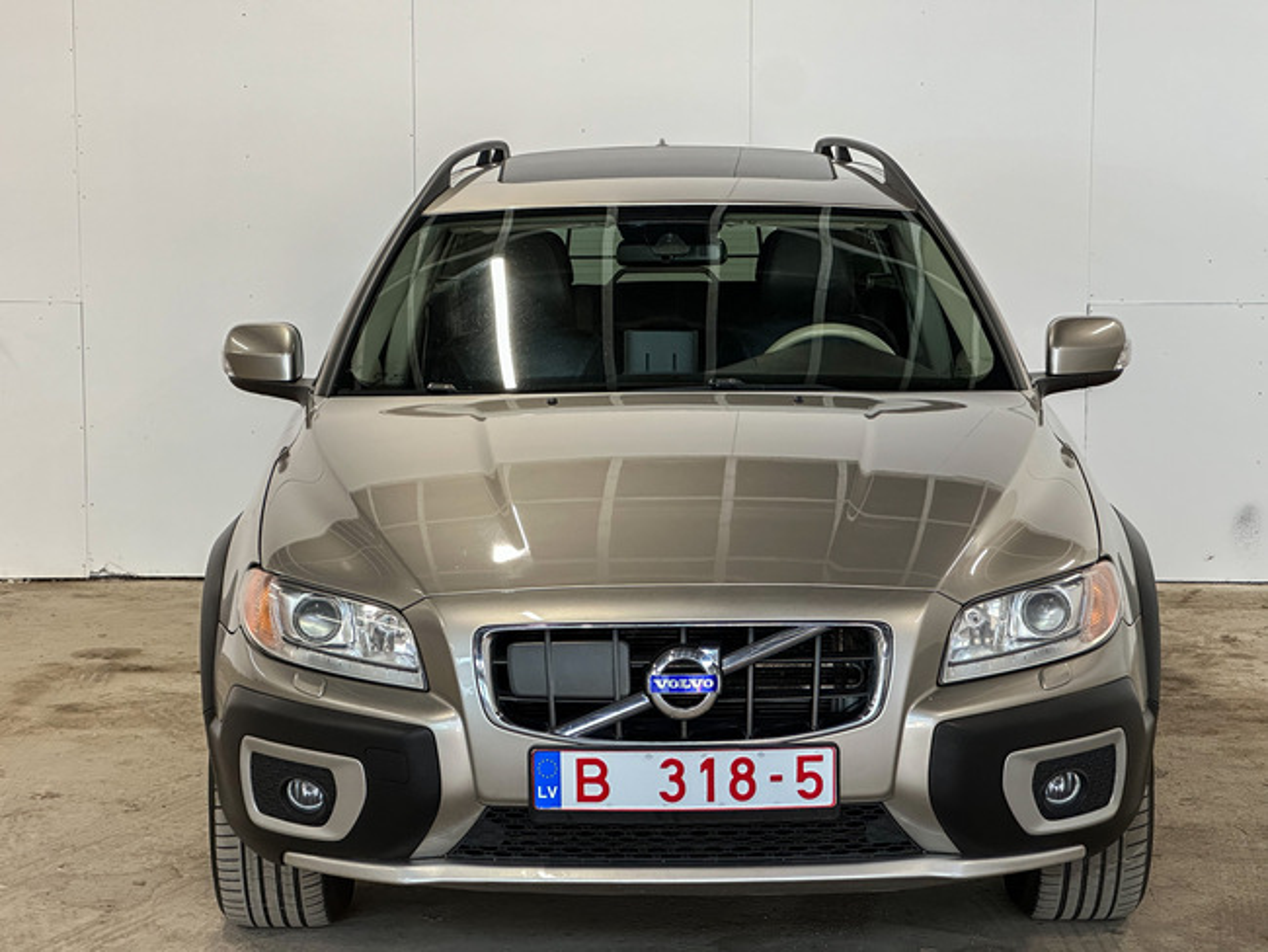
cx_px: 634
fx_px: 2822
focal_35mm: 77
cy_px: 476
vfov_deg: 19.2
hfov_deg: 25.3
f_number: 2.8
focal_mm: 9
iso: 200
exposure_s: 1/50
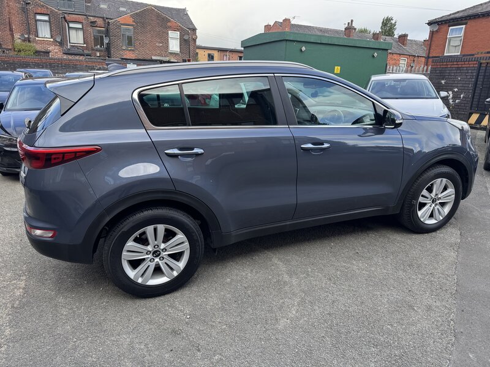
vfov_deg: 56.8
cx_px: 245
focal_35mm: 24
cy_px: 184
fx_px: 340
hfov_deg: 71.6
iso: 80
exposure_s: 1/609
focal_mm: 6.76
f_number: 1.78
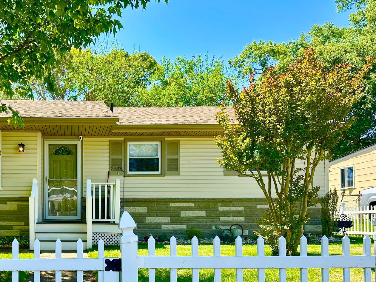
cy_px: 217
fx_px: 424
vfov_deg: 35.9
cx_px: 84
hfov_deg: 45.8
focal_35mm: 39
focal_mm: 6.86
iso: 80
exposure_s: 1/1289
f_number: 1.78
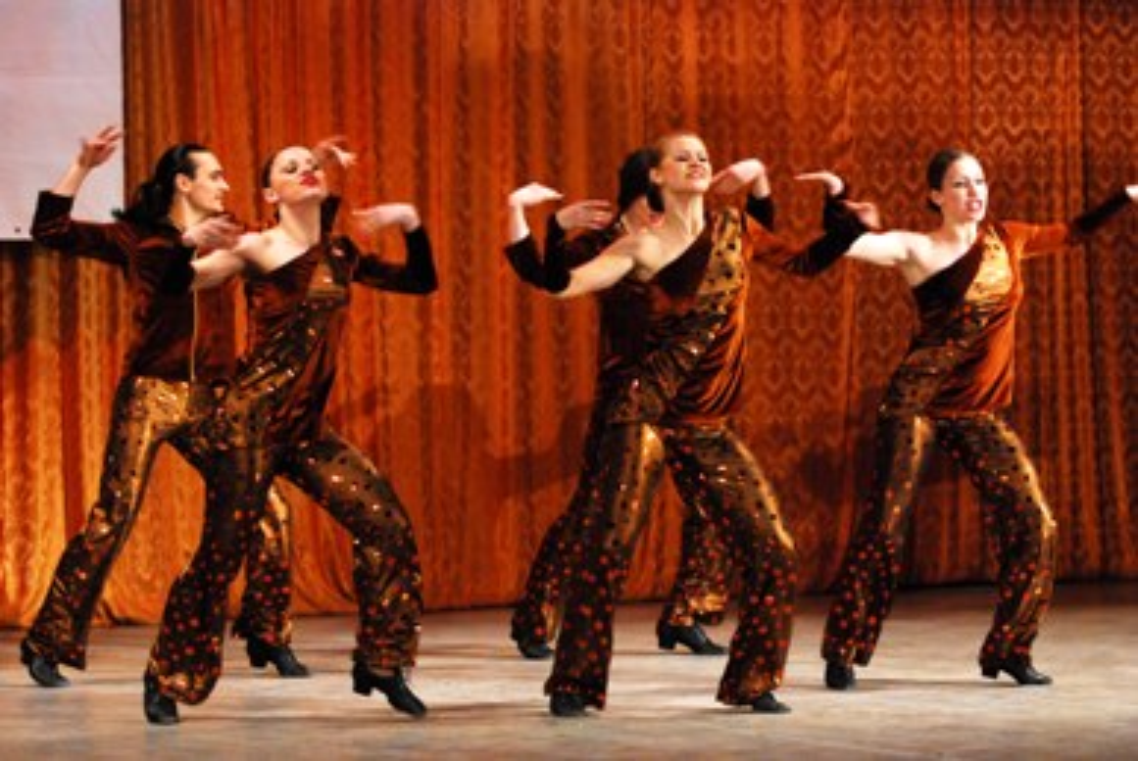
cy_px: 380
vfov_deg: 13.1
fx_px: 3323
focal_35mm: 105
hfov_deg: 19.4
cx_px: 569
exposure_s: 1/125
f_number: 4.5
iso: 1600
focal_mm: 70
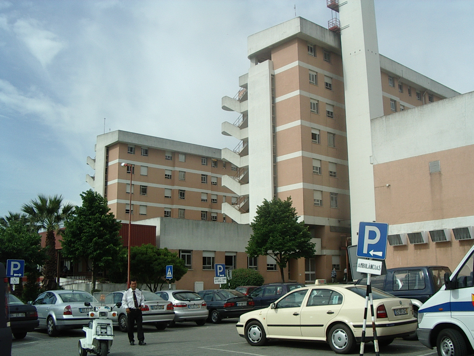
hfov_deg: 49.0
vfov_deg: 37.7
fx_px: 520
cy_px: 178
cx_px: 237
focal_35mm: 38
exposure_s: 1/500
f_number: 4.8
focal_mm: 5.8
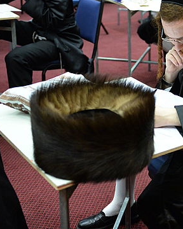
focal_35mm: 71
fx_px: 481
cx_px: 205
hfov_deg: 20.5
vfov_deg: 26.6
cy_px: 81
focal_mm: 34
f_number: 2.8
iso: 2500
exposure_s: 1/100
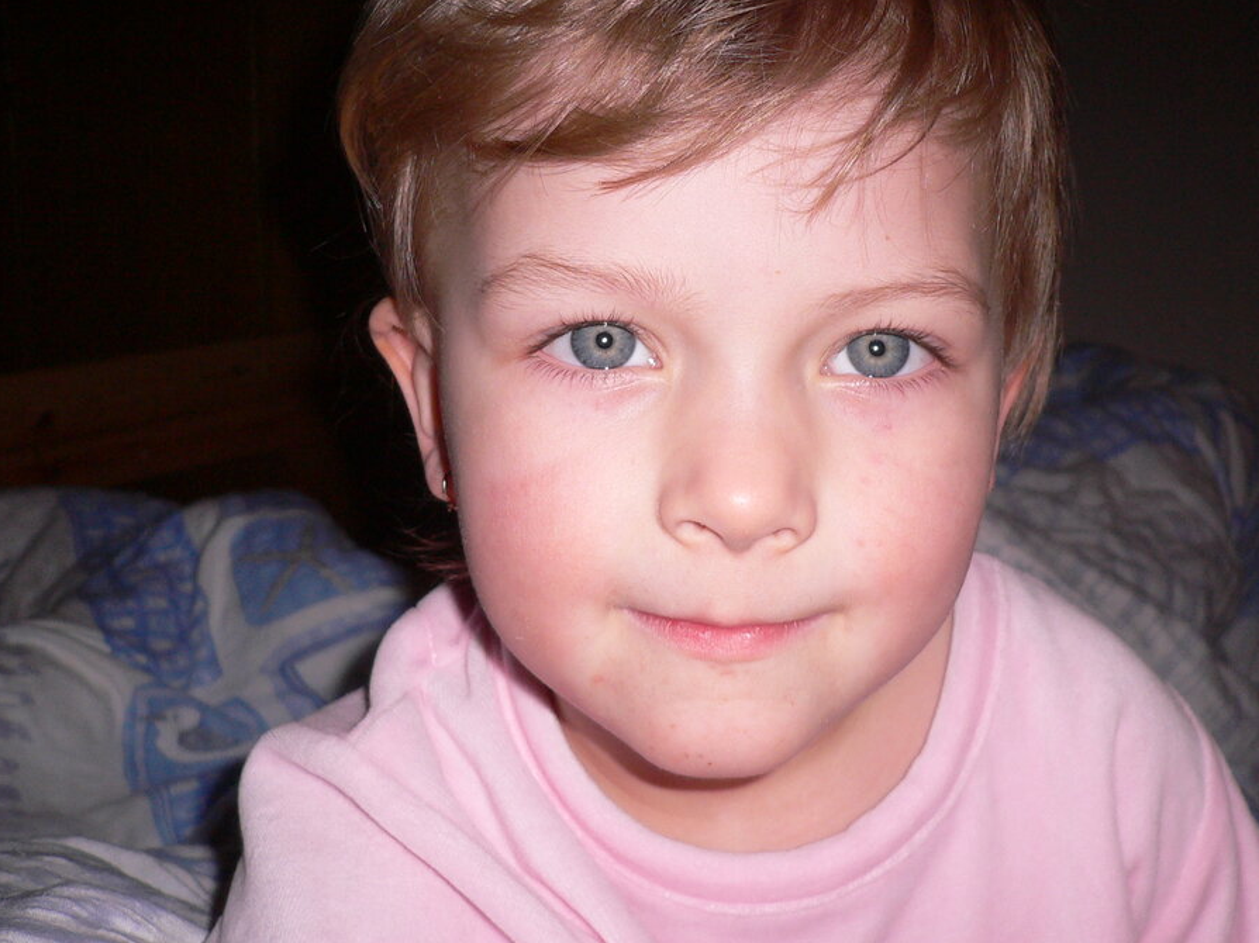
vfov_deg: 30.7
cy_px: 349
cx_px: 763
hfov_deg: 40.2
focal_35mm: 47
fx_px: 1709
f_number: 2.8
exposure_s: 1/60
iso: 100
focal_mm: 5.8
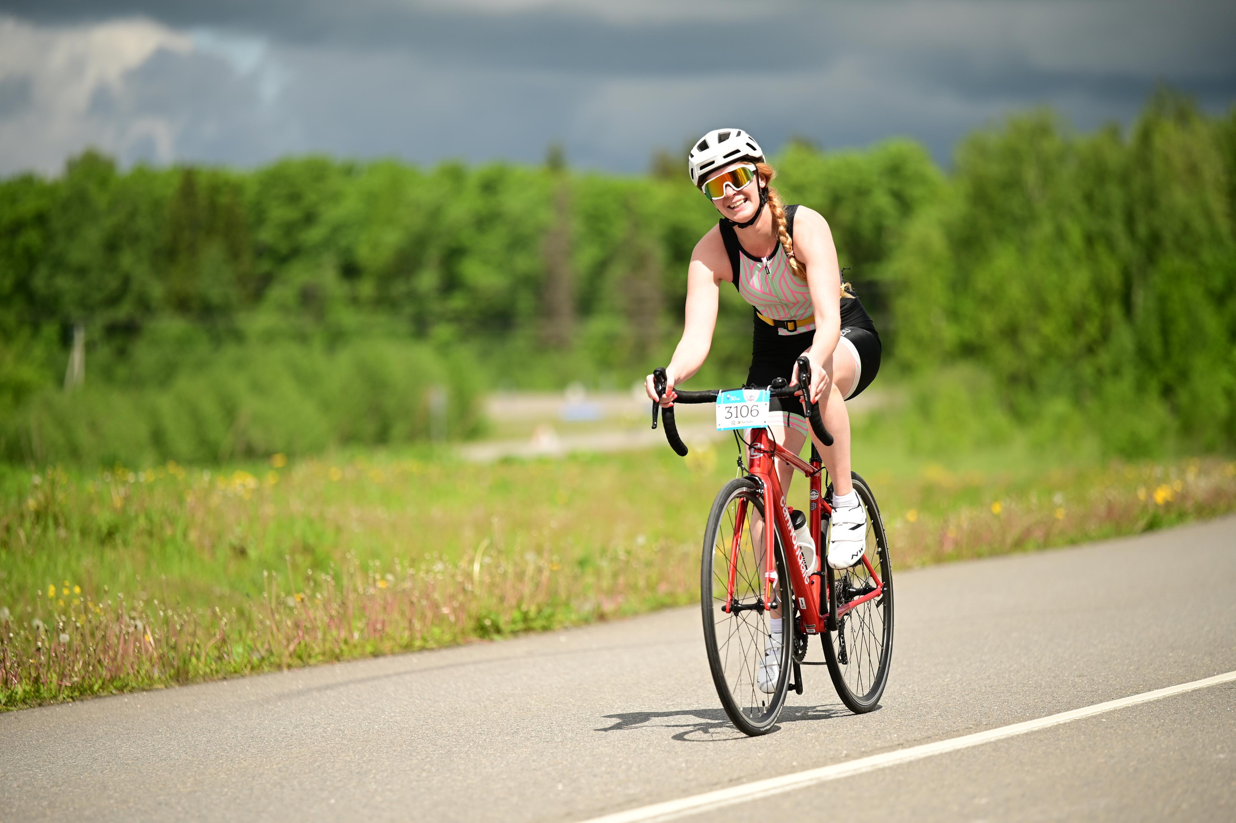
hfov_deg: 11.8
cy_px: 412
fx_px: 6005
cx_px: 618
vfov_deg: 7.8
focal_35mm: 175
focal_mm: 175
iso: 200
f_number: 2.8
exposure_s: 1/3200
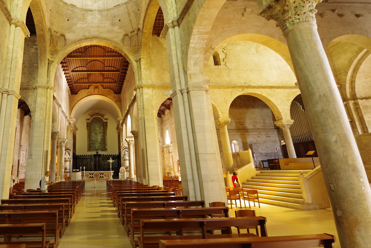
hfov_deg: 74.1
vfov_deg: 56.7
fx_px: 227
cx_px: 102
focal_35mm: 22
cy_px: 96
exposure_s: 1/2.5
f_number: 2.8
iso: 100
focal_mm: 15
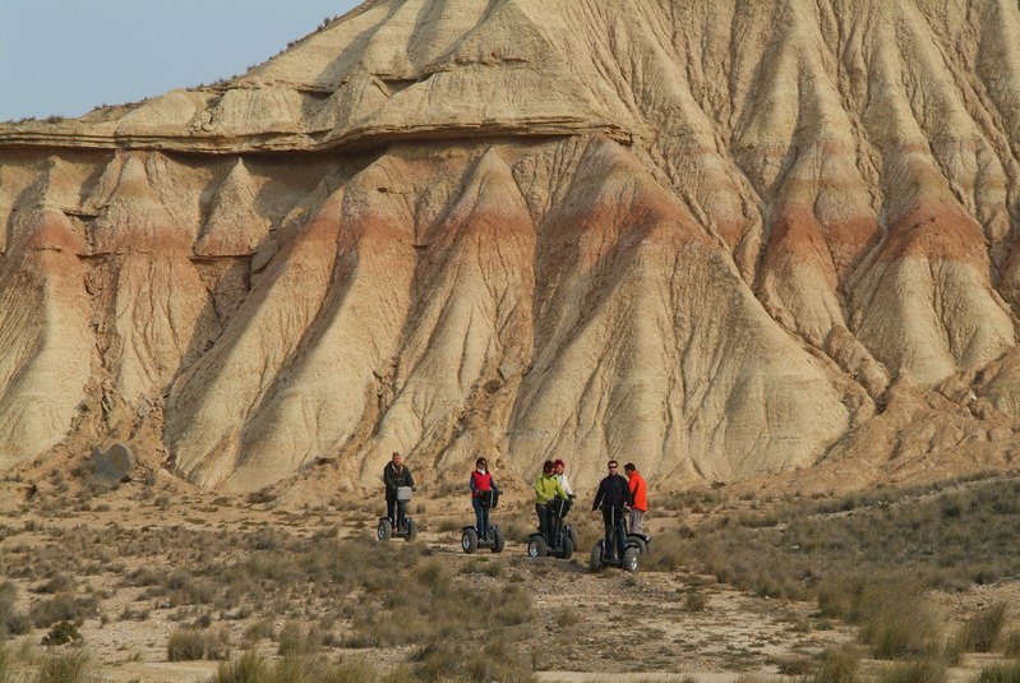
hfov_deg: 24.4
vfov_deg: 16.5
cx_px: 510
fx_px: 2355
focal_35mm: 83
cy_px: 342
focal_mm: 55
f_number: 9.5
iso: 100
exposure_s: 1/180
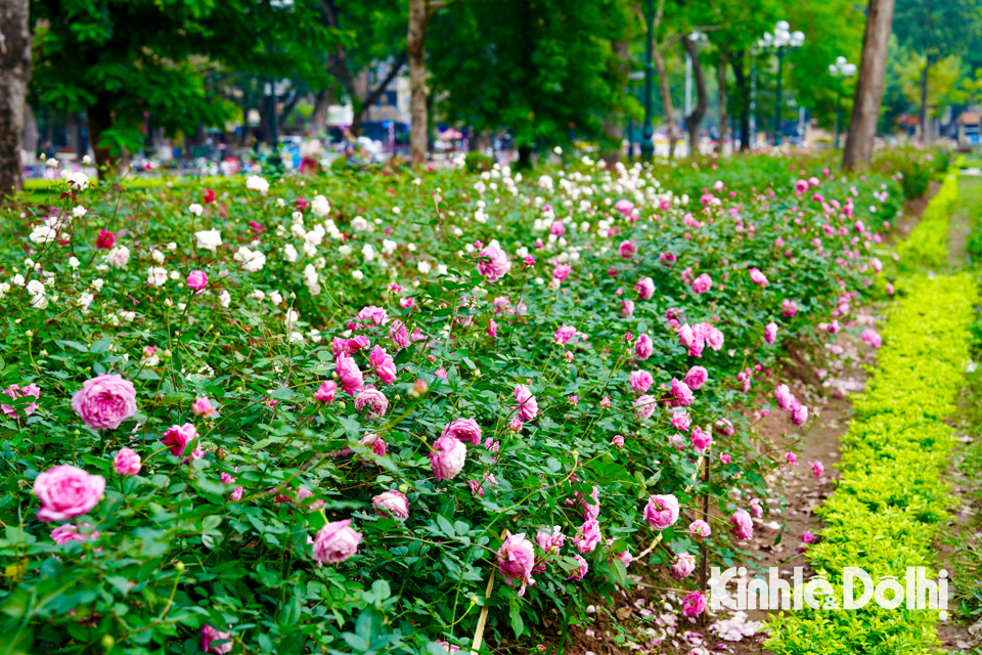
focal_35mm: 67
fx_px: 1827
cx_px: 491
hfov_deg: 30.1
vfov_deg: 20.3
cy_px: 328
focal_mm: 67
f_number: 5.6
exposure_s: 1/125
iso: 100
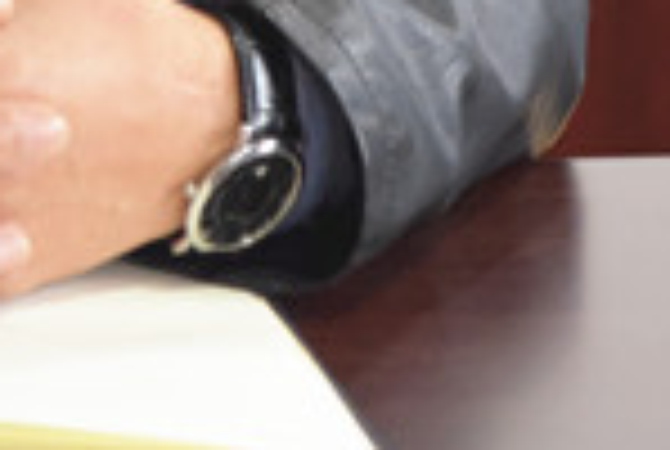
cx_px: -58
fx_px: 9492
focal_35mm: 509
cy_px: -648
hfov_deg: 4.0
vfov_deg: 2.7
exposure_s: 1/60
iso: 4000
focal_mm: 95
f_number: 4
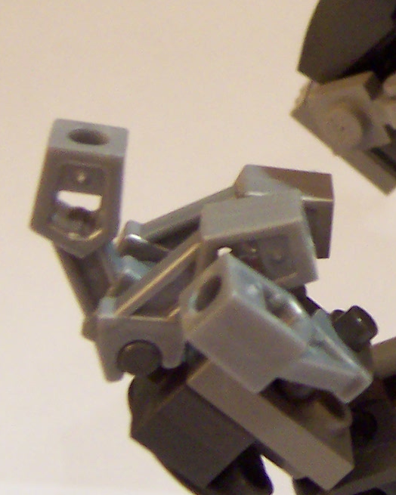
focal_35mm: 109
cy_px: -11
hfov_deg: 13.2
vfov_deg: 17.2
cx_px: 640
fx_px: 1597
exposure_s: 1/8
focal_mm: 5.6
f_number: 2.8
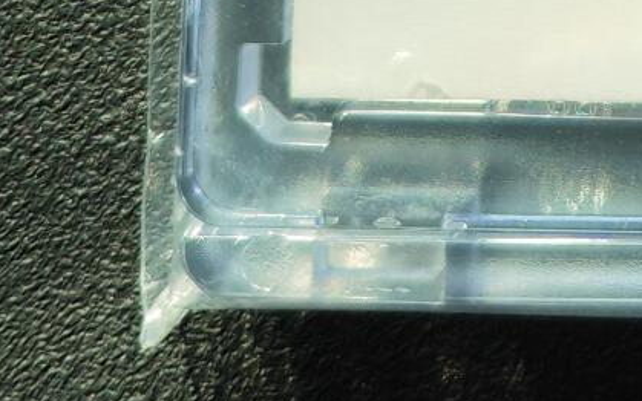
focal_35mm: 123
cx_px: 973
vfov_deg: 8.8
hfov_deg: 15.6
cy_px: -787
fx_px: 2152
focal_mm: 5.53
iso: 80
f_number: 1.8
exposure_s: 1/100
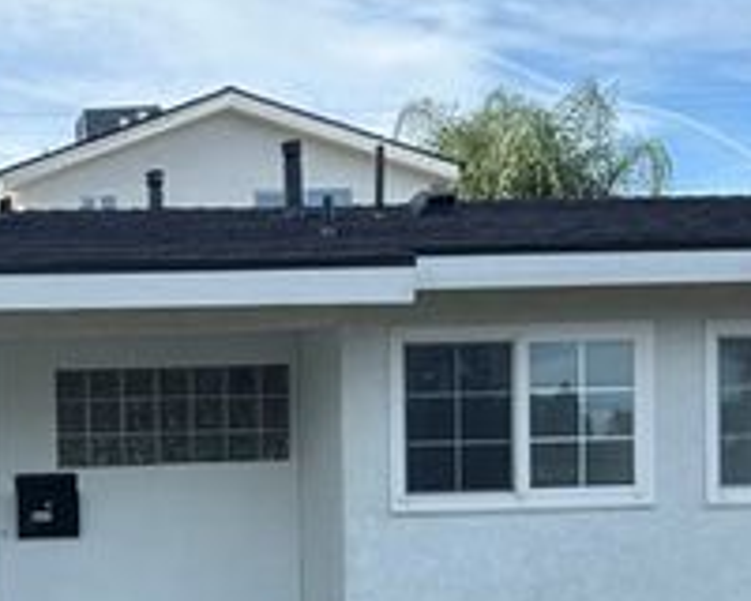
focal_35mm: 78
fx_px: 1734
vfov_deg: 19.2
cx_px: 56
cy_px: 580
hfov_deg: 23.7
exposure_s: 1/3597
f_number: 1.78
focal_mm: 6.86
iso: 80
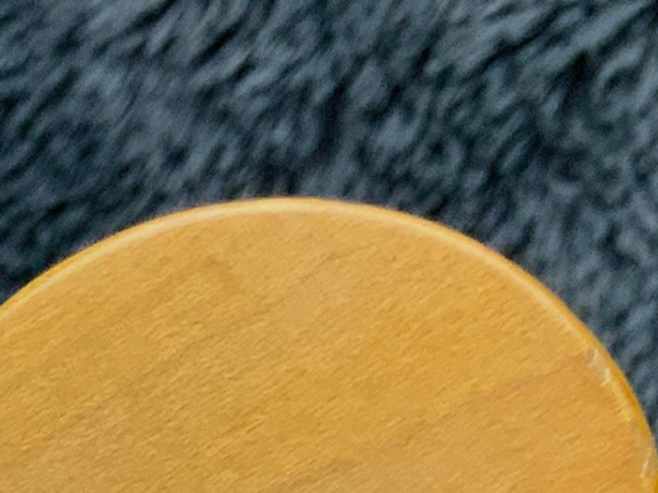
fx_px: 3135
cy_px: 1352
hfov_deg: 11.2
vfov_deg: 8.0
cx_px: -509
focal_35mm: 165
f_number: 1.8
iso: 50
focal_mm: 3
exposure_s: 1/100
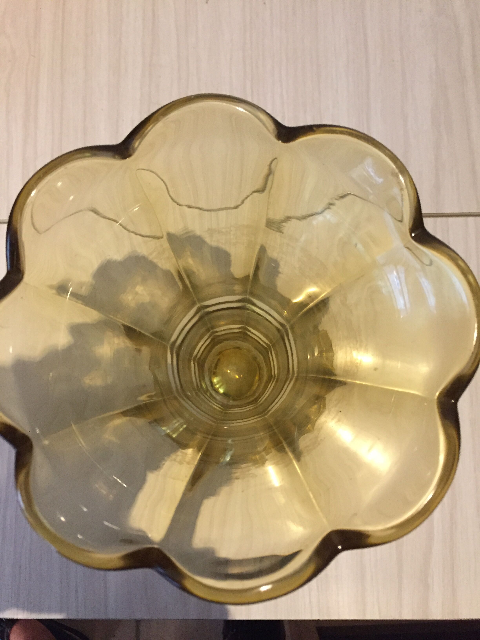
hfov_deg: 48.2
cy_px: 320
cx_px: 240
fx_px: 536
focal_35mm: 29
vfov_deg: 61.7
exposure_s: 1/20
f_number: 2.2
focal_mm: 4.15
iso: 250
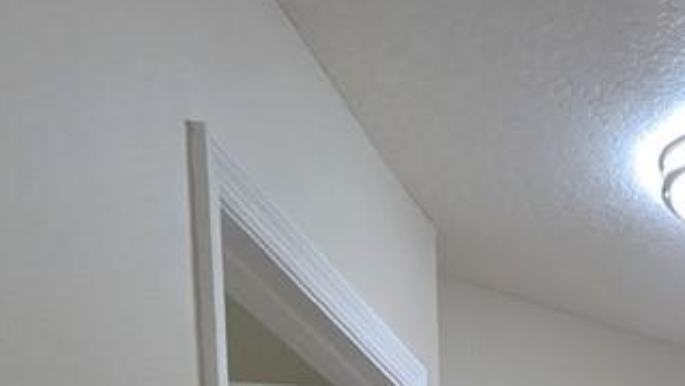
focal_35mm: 71
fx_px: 1291
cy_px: 1042
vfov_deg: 12.0
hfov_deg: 26.3
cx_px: 829
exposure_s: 1/60
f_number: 2.2
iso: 125
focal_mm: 2.2
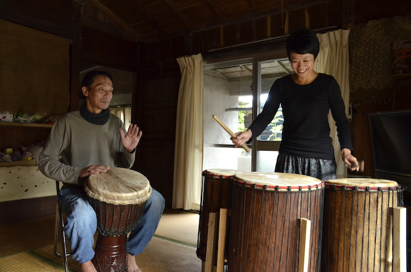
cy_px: 136
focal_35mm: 27
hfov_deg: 67.5
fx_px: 308
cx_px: 206
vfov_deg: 47.7
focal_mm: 18
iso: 1600
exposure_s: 1/60
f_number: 8
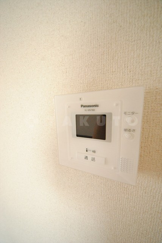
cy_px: 122
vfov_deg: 112.6
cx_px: 81
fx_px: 81
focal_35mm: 12
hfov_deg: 90.1
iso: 1600
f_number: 5
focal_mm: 8
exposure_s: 1/100
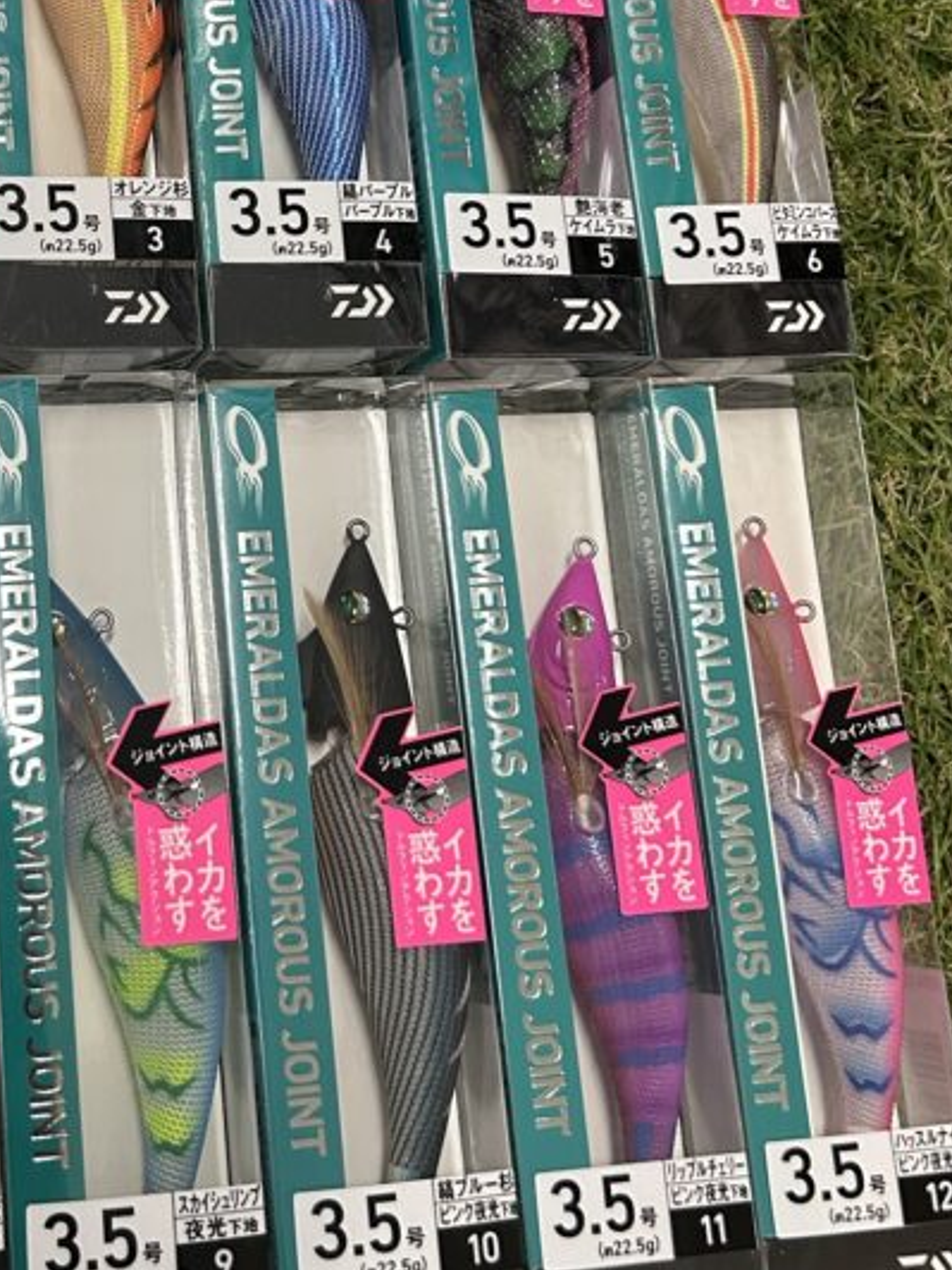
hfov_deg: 28.2
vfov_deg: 37.7
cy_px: 396
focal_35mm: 50
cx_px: 122
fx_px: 1833
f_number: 1.5
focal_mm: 5.7
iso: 200
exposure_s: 1/60
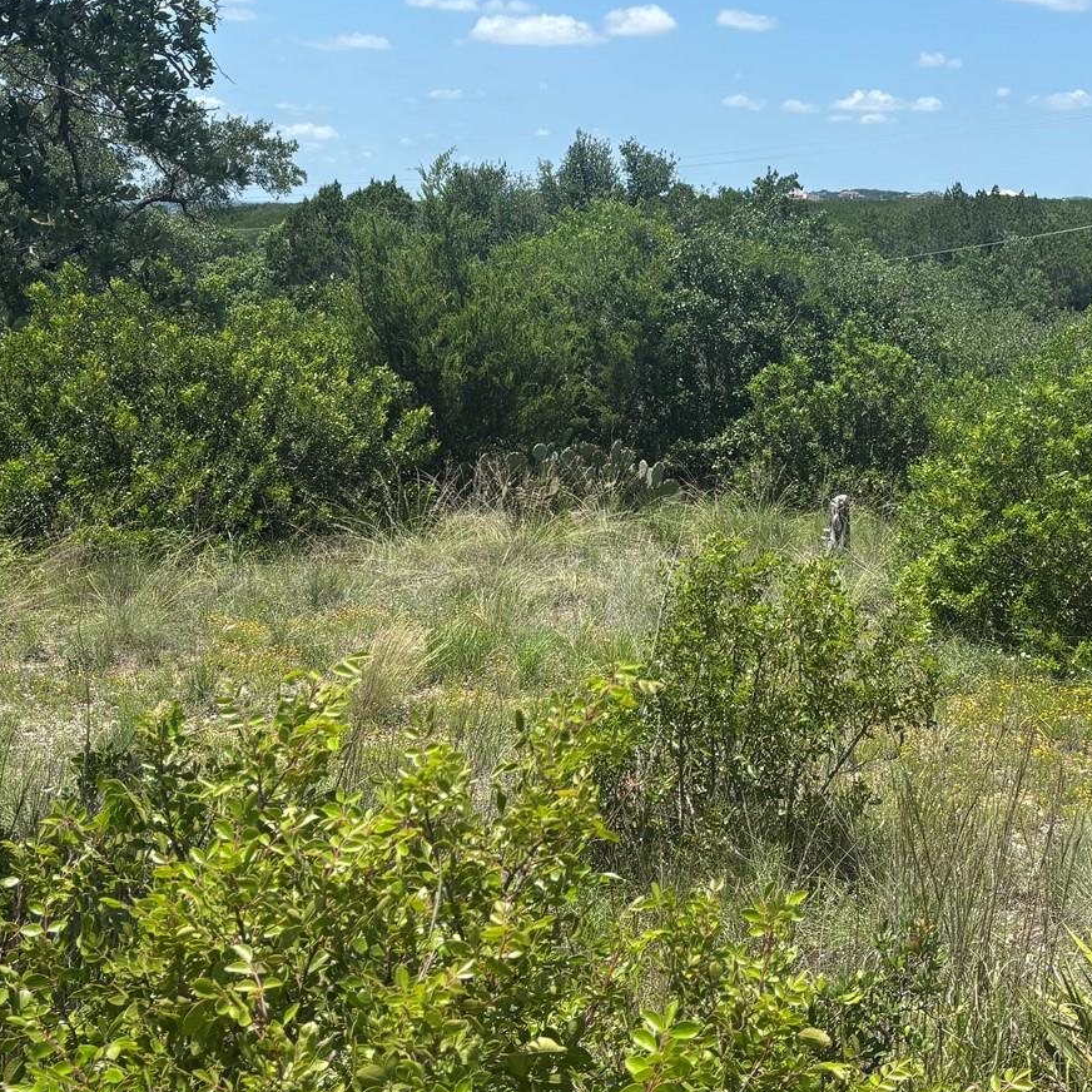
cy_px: 324
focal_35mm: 54
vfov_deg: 31.3
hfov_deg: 31.4
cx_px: 739
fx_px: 1927
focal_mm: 5.96
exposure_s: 1/2933
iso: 50
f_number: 1.6
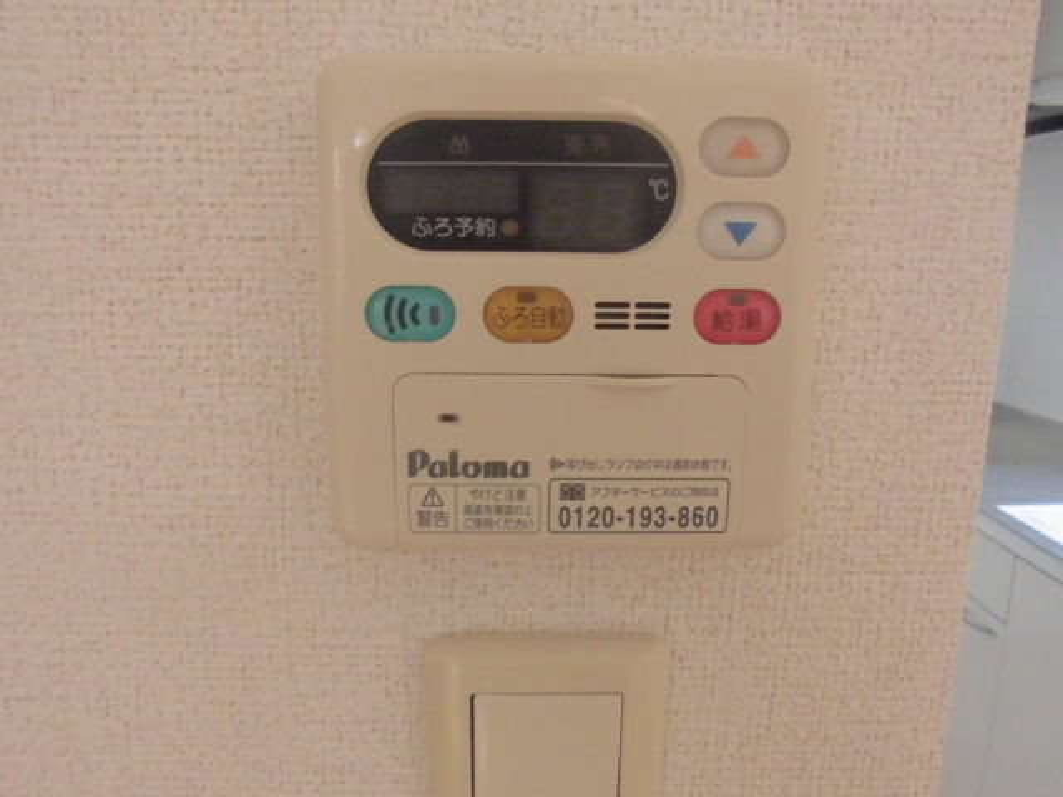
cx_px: 532
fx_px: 798
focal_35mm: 26
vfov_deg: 53.1
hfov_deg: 67.3
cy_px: 398
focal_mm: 4.6
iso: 400
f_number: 3.5
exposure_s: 1/60
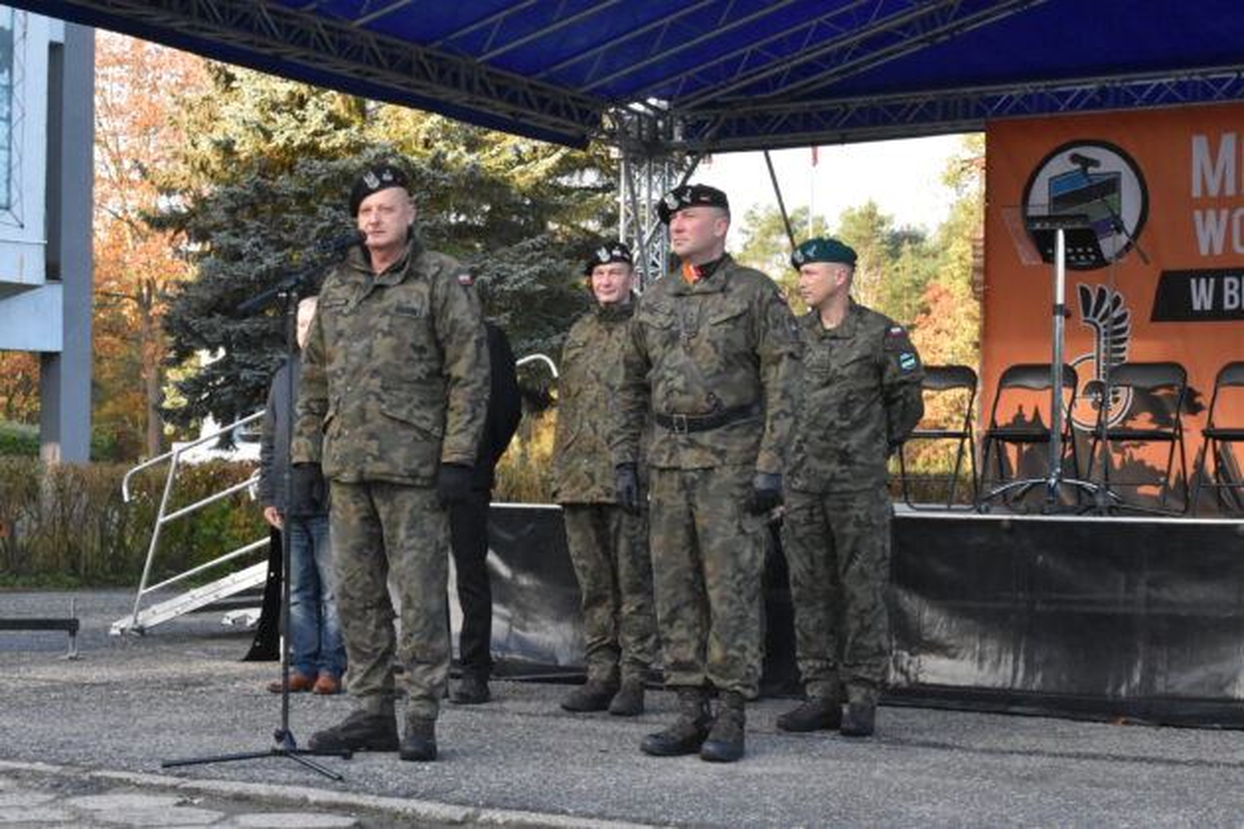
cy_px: 414
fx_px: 2332
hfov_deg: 29.9
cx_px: 622
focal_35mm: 68
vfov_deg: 20.2
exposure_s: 1/640
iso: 6400
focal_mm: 45
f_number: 13
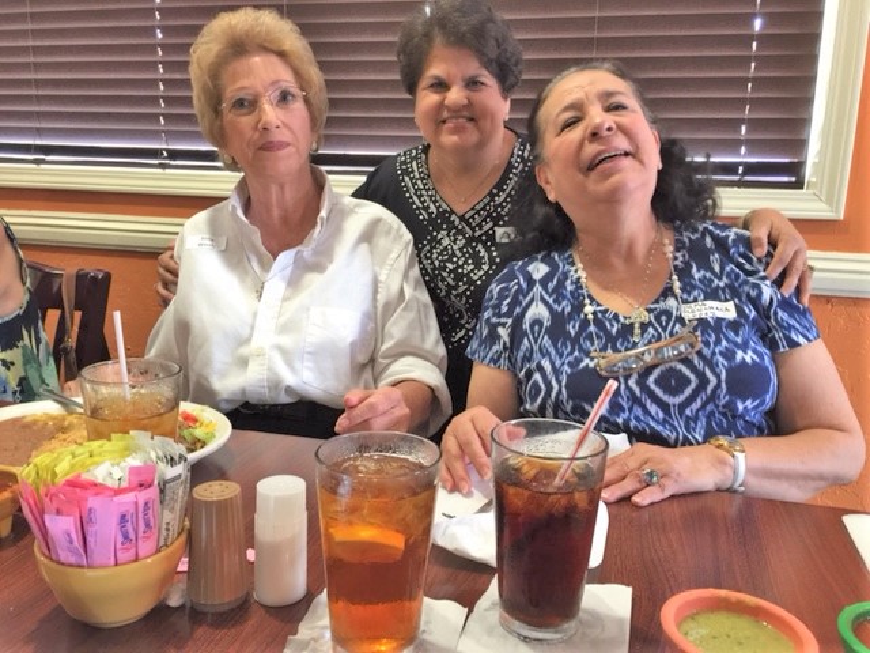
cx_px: 435
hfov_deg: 61.7
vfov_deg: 48.2
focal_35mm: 29
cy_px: 326
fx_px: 729
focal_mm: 4.15
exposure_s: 1/10
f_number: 2.2
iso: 125
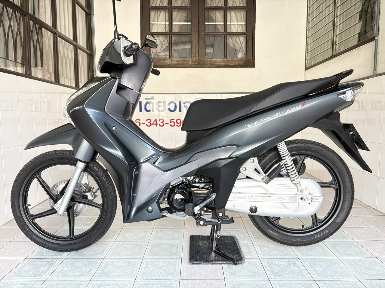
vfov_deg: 53.1
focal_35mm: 26
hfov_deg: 67.3
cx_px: 192
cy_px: 144
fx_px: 289
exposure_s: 1/60
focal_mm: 5.96
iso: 160
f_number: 1.6
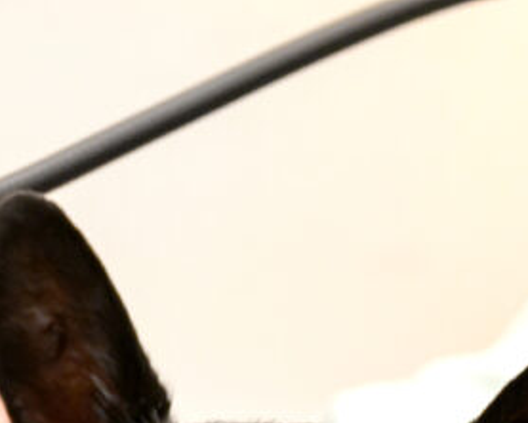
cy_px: 648
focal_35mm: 312
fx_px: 4879
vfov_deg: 4.9
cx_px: 212
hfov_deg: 6.2
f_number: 4.5
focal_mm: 60
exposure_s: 1/125
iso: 800
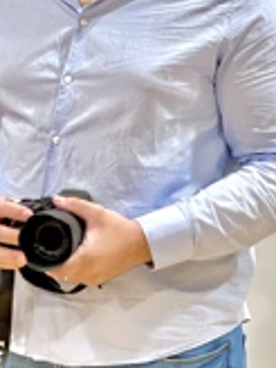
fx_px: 1658
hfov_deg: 9.5
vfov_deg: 12.7
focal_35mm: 156
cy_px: 139
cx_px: 63
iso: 250
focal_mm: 7.5
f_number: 2.2
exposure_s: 1/100
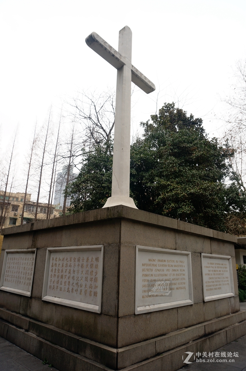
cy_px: 186
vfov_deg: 73.8
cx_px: 123
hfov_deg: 53.0
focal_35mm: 24
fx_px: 247
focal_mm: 16
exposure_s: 1/20
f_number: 6.3
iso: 100
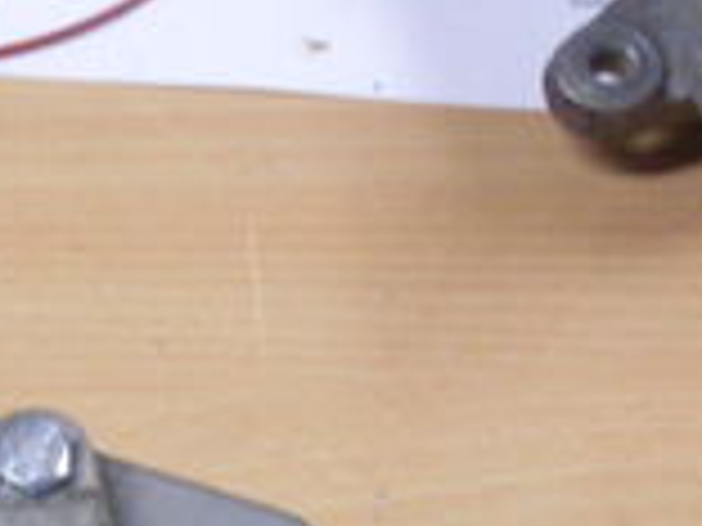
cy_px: 823
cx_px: -346
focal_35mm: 156
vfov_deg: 9.2
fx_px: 3164
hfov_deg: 12.1
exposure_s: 1/15
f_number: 2.8
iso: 200
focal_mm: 6.3
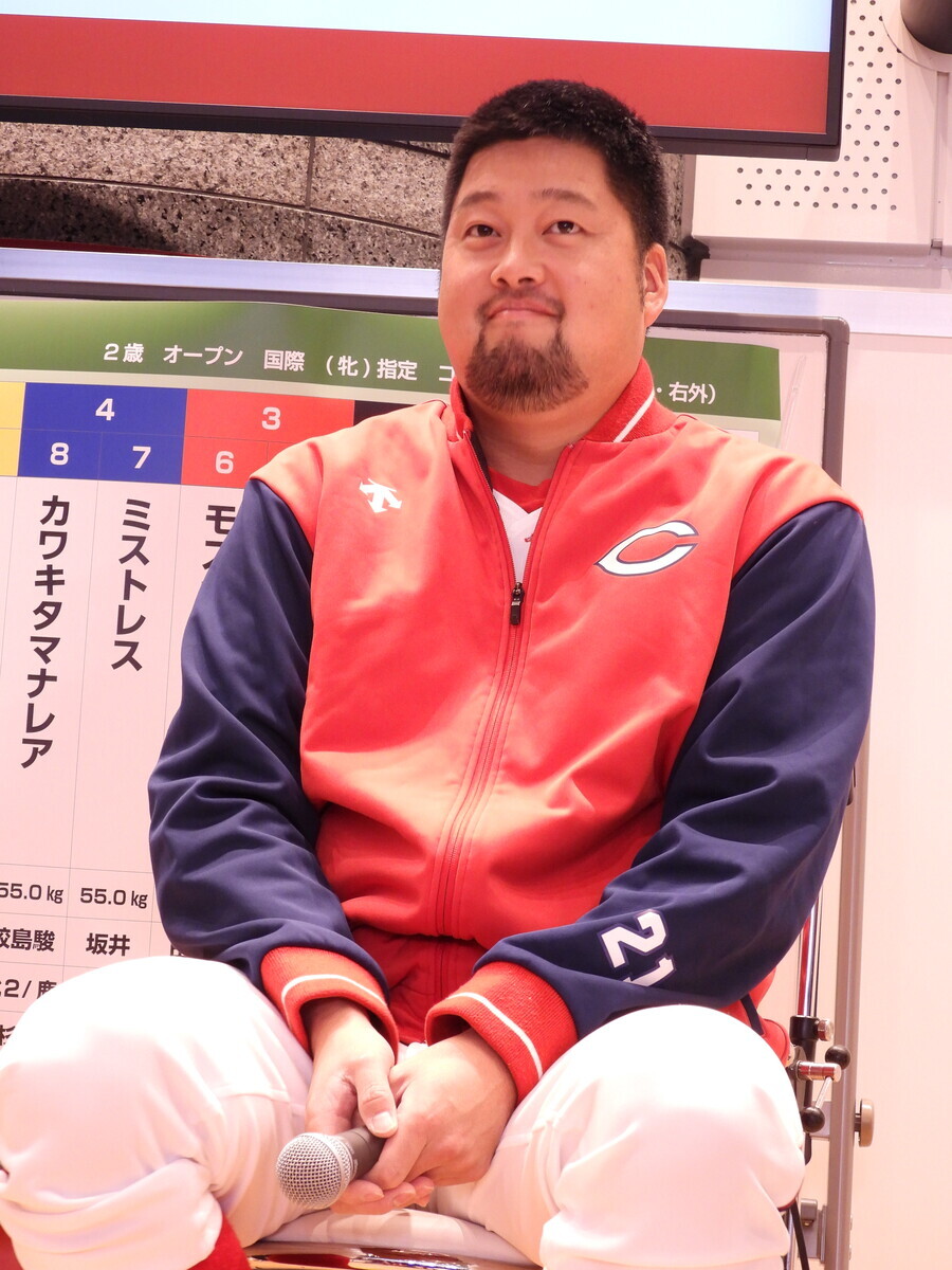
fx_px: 3484
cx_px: 476
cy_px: 635
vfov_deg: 20.7
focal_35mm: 95
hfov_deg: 15.6
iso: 360
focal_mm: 17
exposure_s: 1/60
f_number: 4
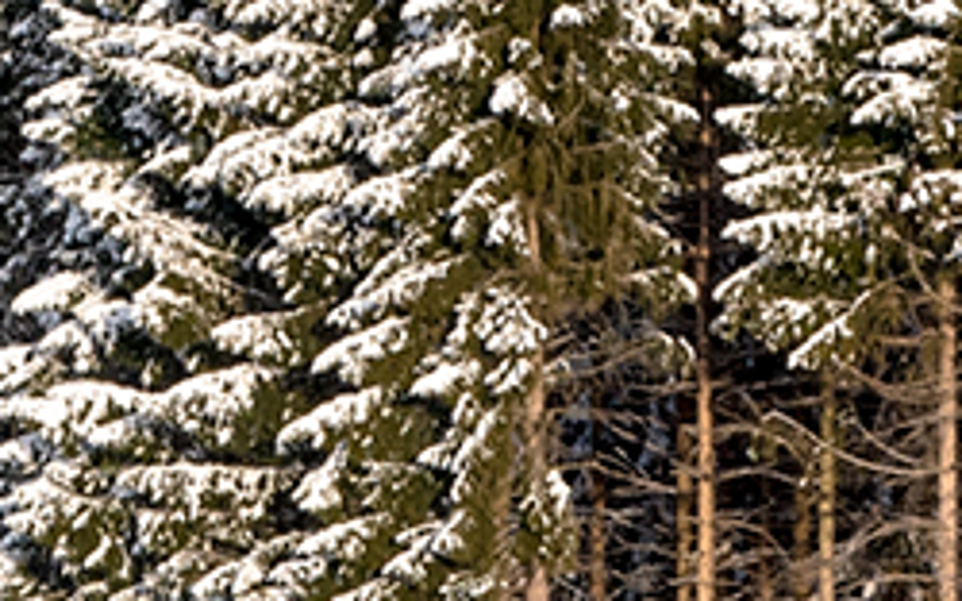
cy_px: -160
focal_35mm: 570
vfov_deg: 2.3
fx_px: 14937
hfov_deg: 3.7
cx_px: 1066
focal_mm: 70
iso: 400
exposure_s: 1/320
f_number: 13
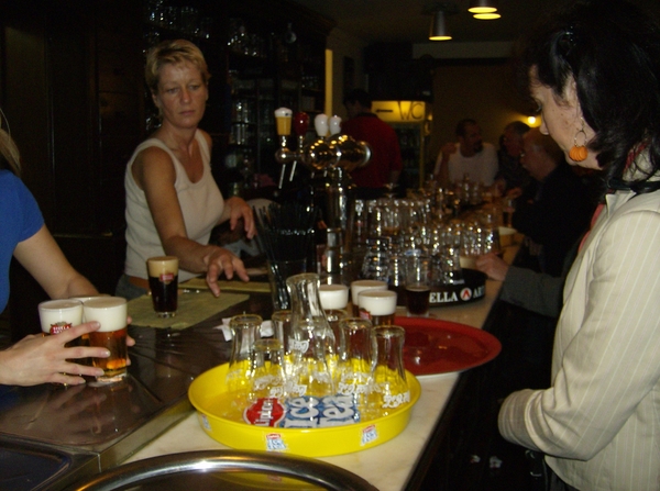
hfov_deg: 51.5
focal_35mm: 36
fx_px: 685
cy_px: 246
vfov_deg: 39.5
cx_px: 330
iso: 200
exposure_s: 1/60
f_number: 2.8
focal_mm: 6
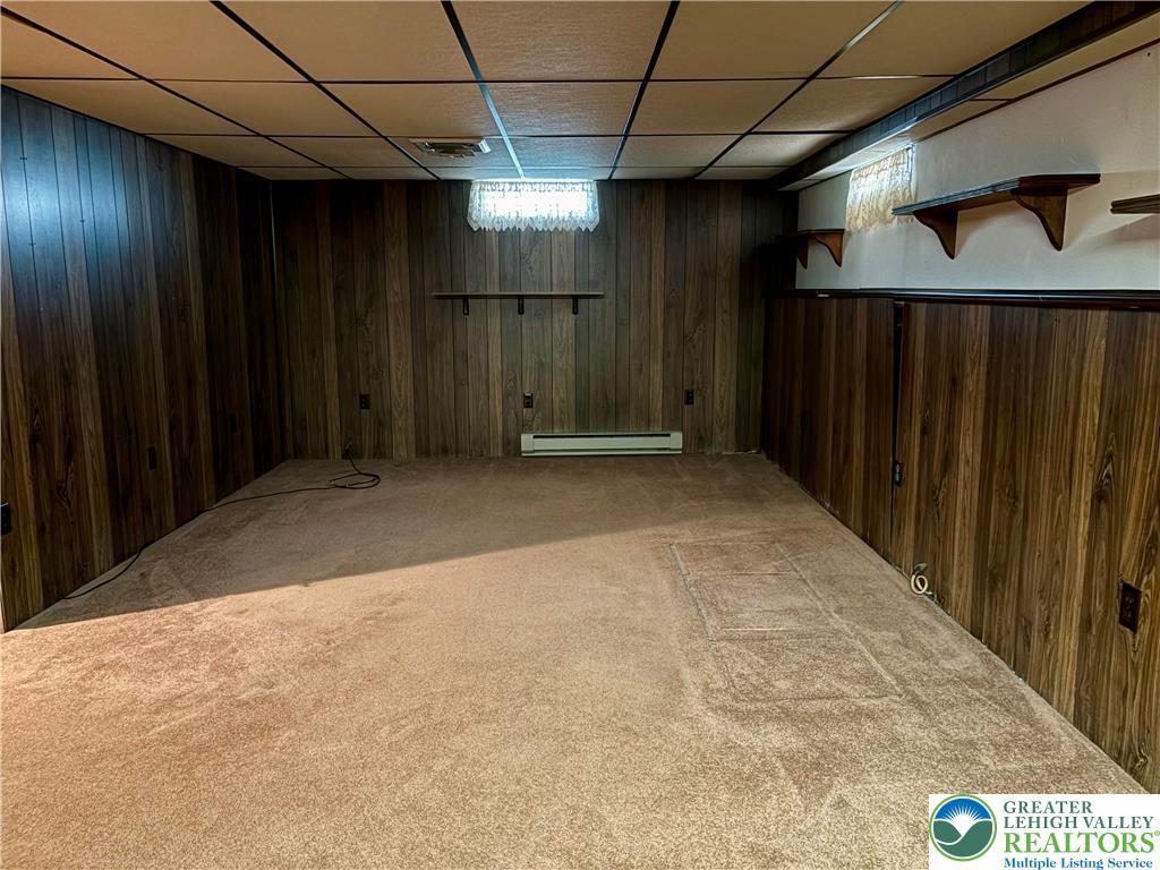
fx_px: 871
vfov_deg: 53.1
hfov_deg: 67.3
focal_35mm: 26
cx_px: 580
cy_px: 435
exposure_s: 1/12
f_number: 1.6
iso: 640
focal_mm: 5.96
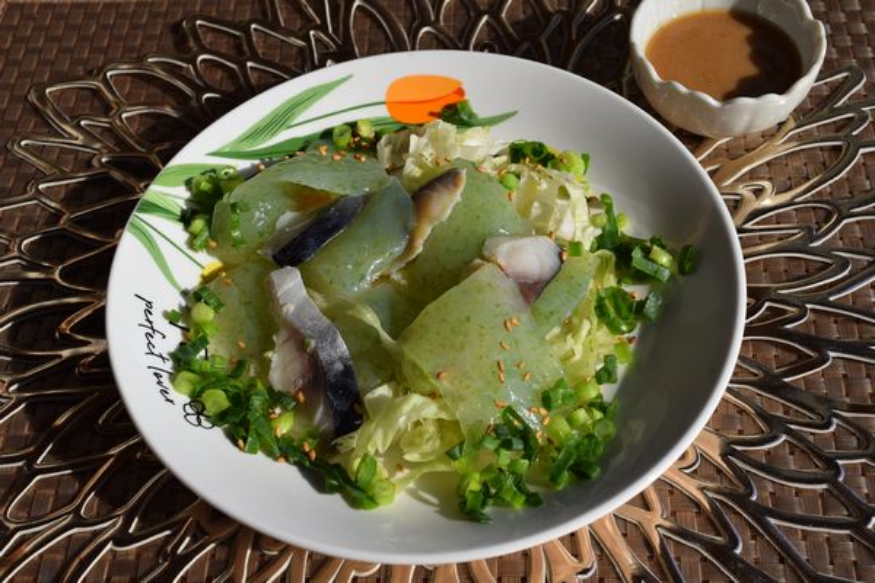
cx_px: 438
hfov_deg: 38.9
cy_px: 292
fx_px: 1239
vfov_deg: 26.5
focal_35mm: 51
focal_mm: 34
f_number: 13
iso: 200
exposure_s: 1/640
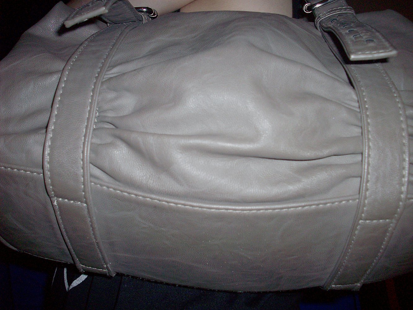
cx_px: 206
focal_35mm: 37
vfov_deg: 38.7
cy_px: 155
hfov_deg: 50.1
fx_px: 441
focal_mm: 6.2
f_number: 2.8
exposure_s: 1/64
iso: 80
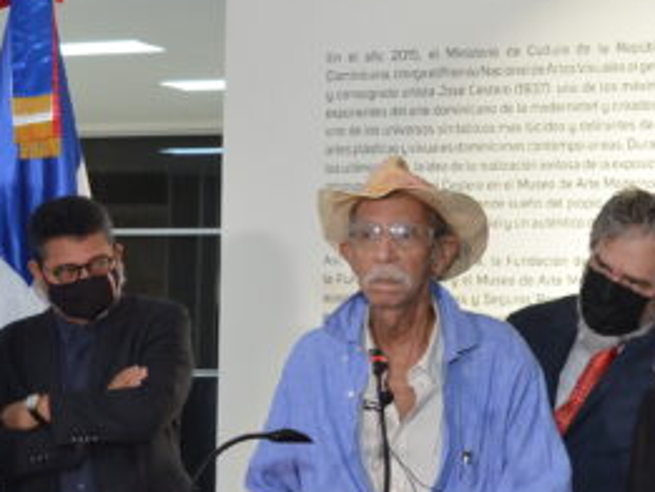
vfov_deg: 16.1
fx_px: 1742
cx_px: 459
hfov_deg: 21.2
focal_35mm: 92
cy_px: 240
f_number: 8
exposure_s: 1/40
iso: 1250
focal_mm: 24
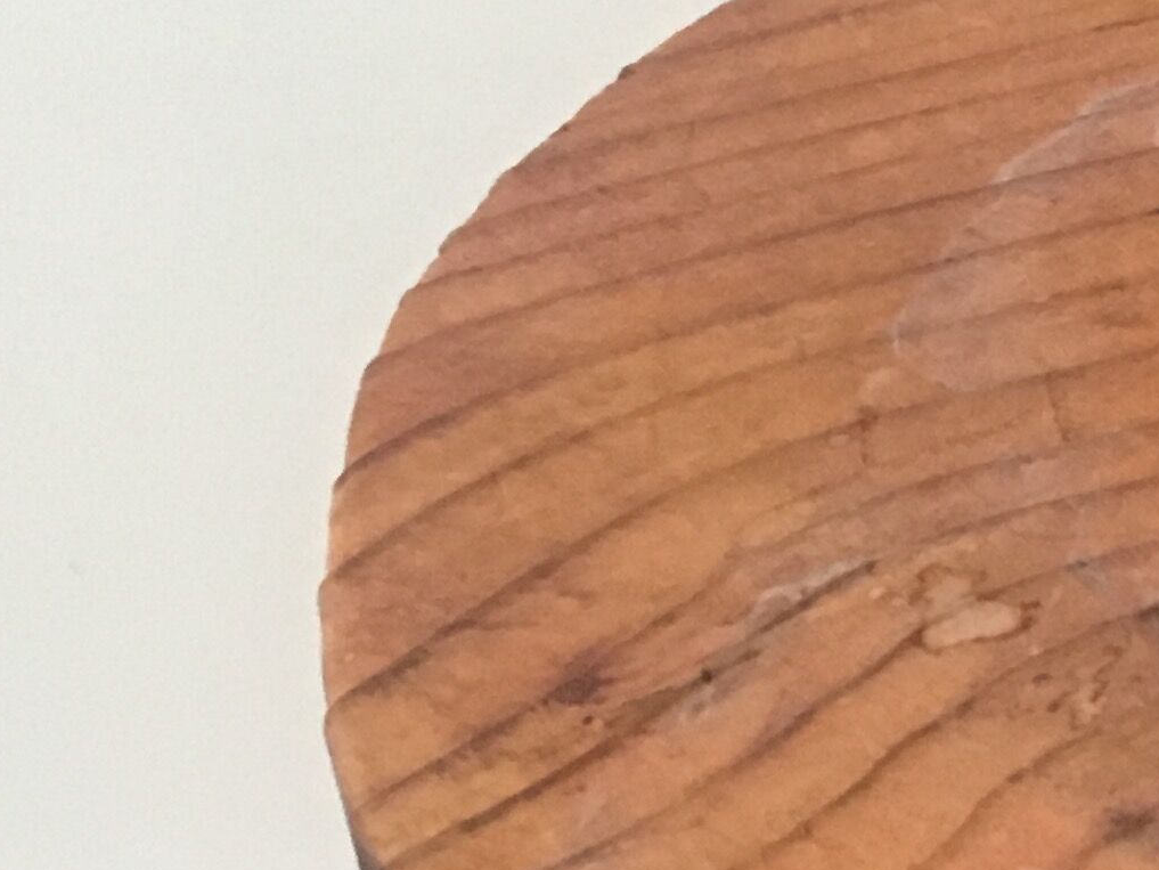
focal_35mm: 115
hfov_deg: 15.8
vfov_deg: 12.9
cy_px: 575
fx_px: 3851
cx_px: 1703
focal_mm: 4.15
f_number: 2.2
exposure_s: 1/33
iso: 200
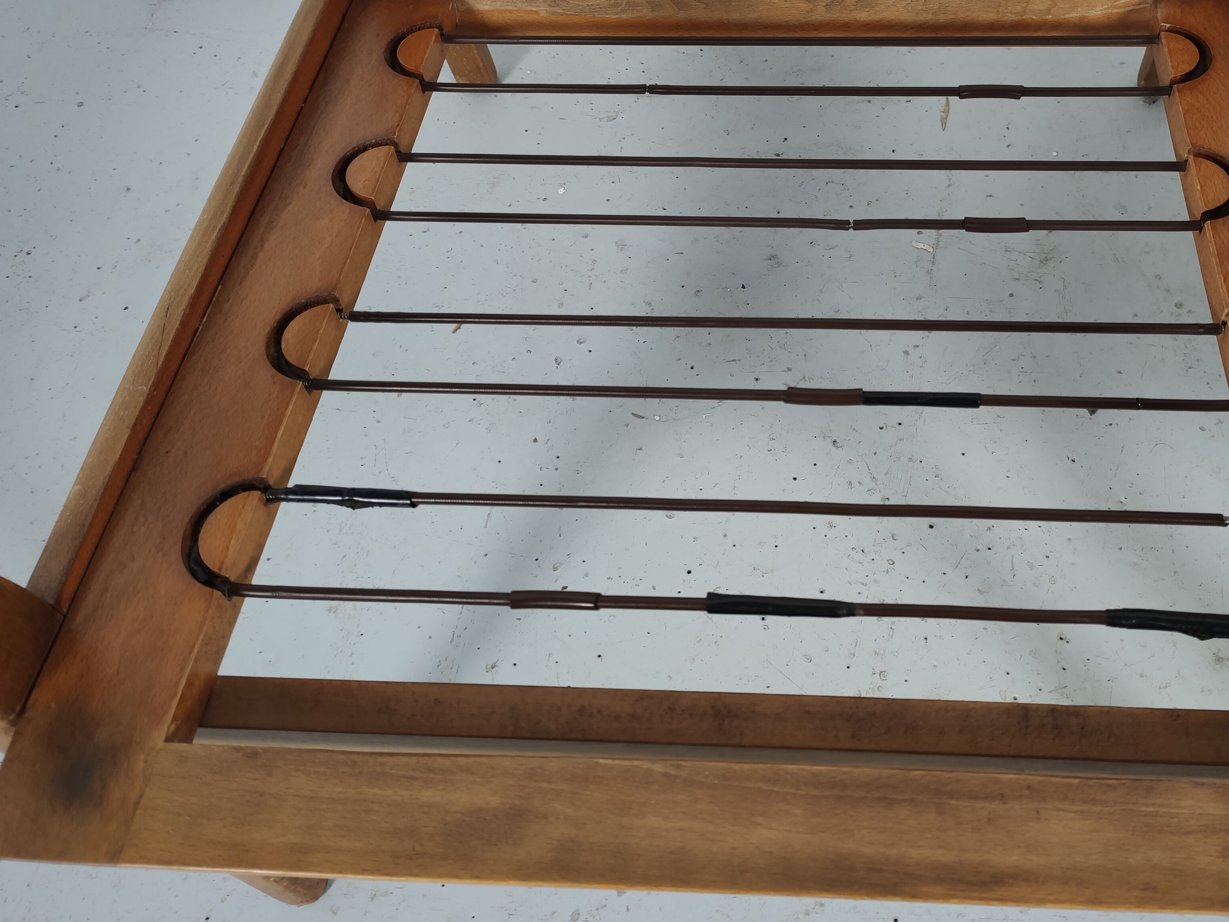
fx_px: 1243
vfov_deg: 40.4
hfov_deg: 51.9
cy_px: 342
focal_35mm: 35
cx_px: 786
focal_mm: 4.75
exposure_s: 1/100
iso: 205
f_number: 1.75
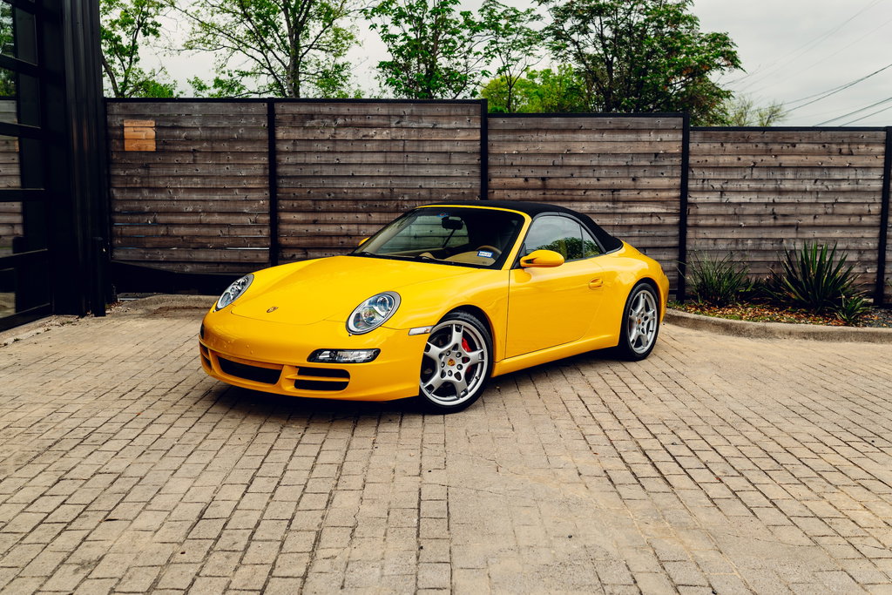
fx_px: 867
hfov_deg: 54.4
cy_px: 298
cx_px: 446
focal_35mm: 35
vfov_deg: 37.9
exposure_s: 1/200
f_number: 3.5
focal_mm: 35
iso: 100
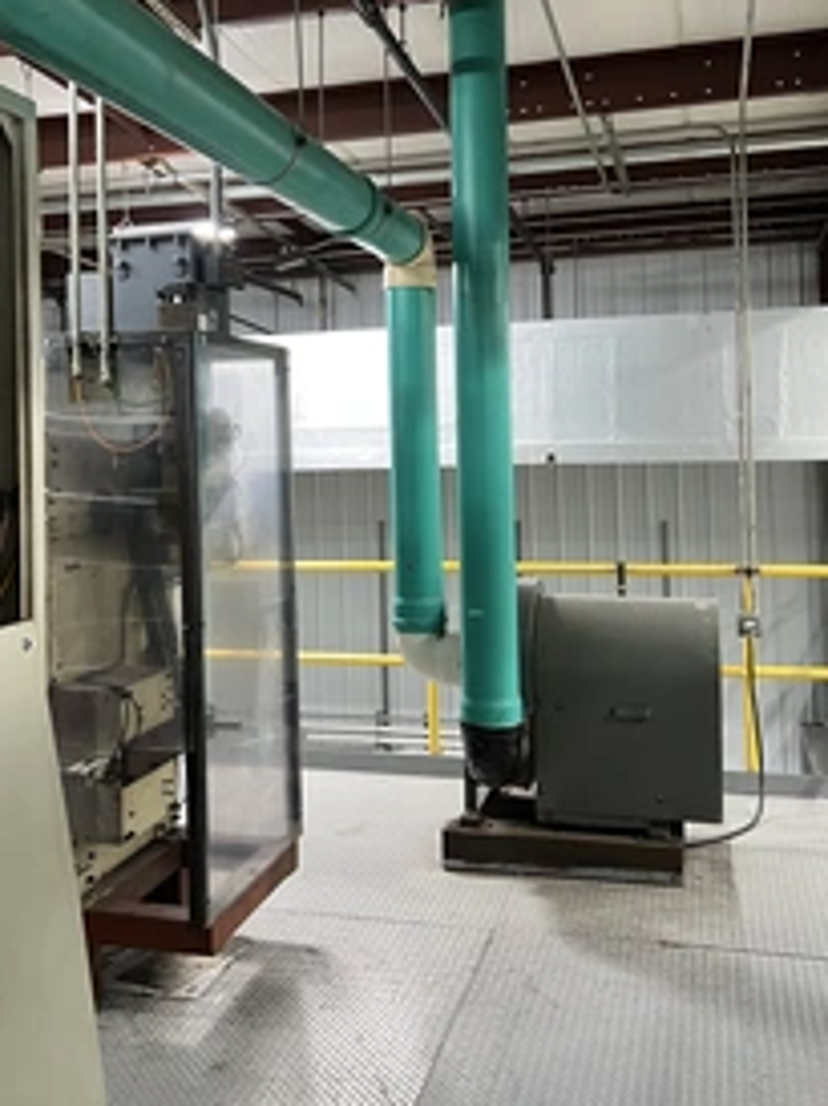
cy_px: 432
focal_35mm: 38
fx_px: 1214
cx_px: 364
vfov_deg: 48.7
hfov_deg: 37.6
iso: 160
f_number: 1.5
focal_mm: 5.7
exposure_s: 1/60
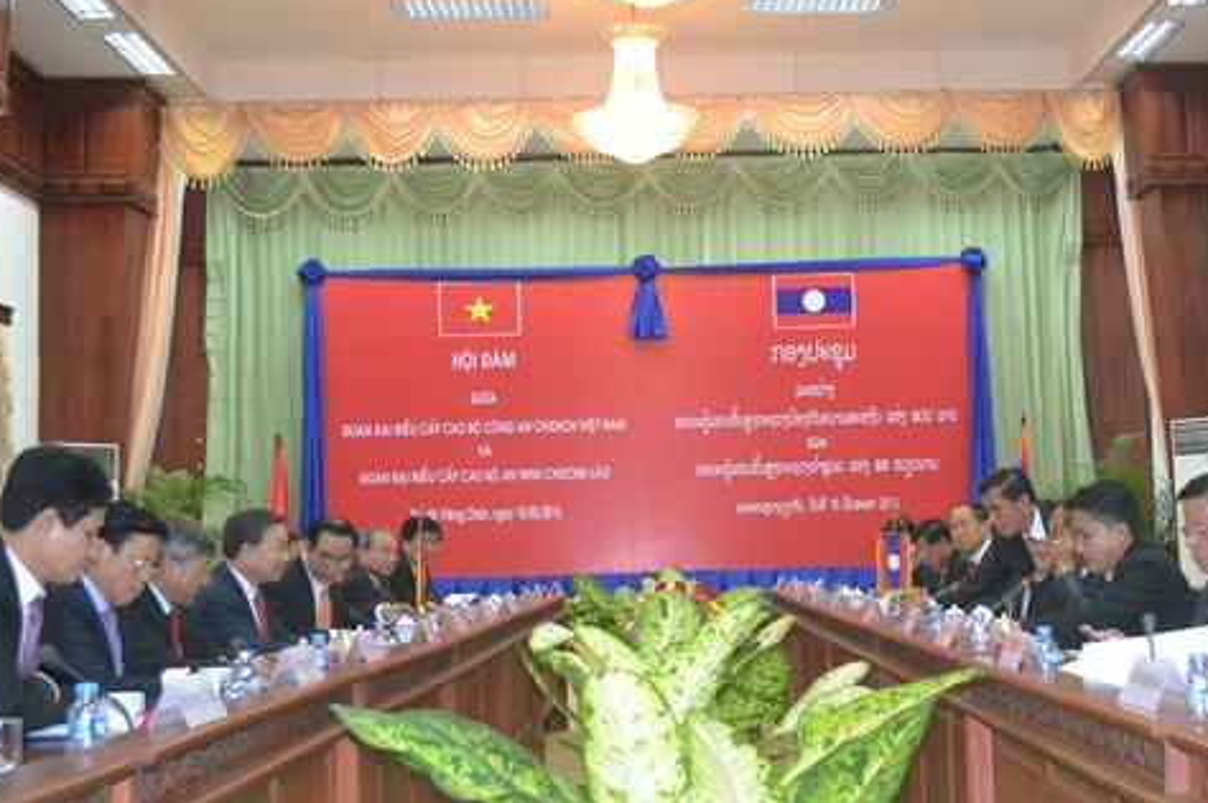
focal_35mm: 57
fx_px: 1911
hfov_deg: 35.0
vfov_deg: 23.7
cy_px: 417
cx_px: 726
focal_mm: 30
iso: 2800
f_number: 4.5
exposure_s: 1/60
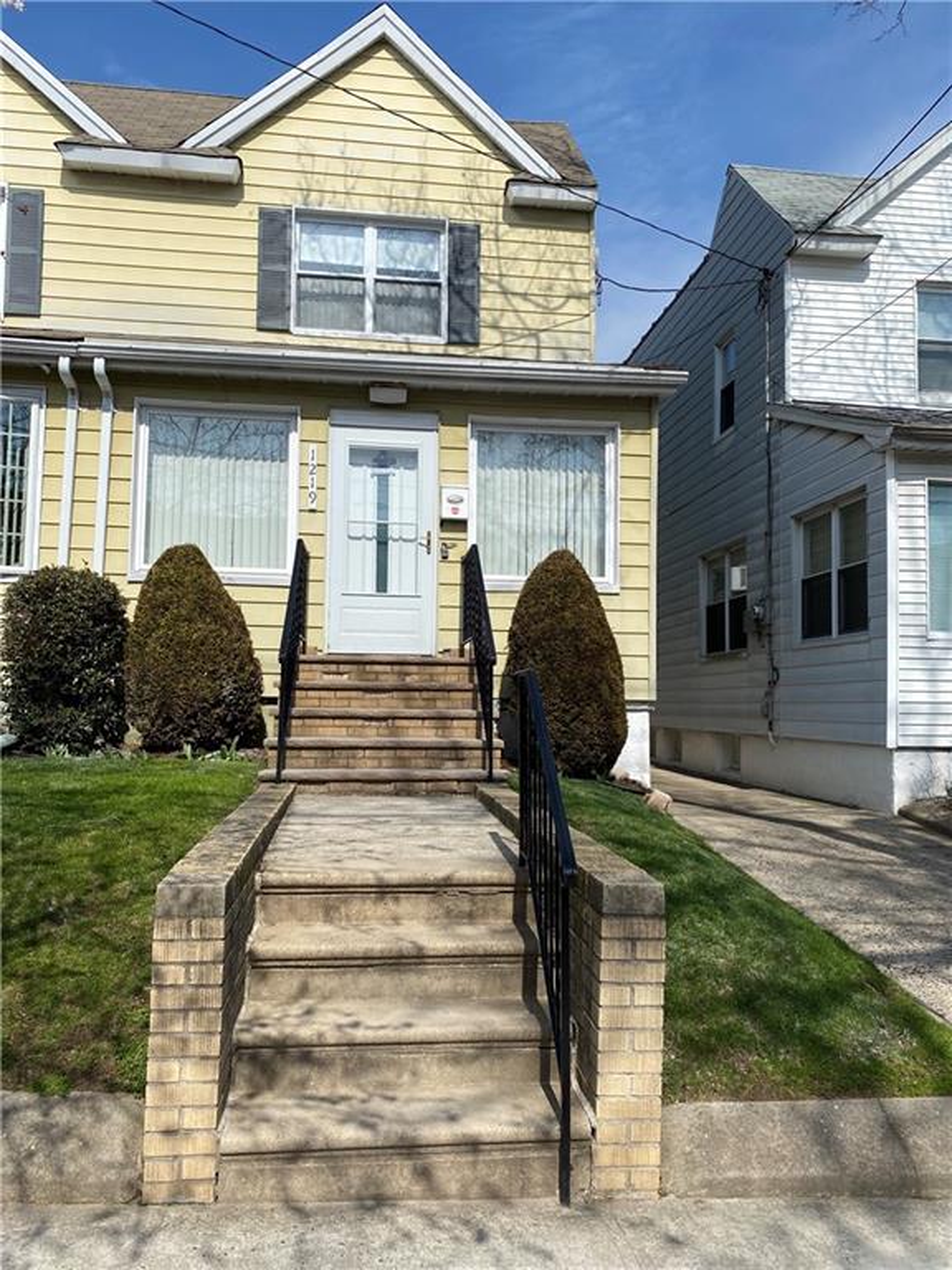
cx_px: 476
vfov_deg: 67.3
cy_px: 635
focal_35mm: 26
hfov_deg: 53.1
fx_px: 953
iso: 32
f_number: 1.8
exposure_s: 1/5236
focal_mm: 4.25
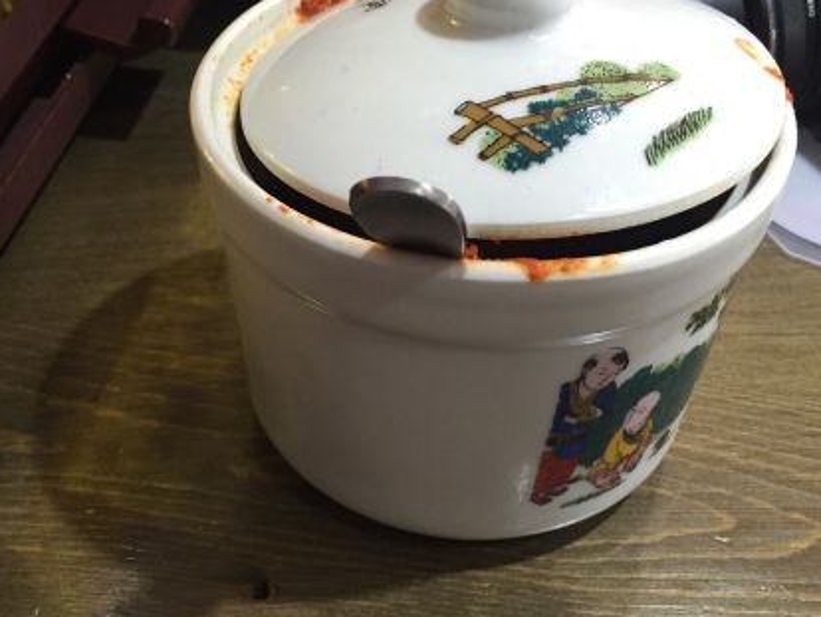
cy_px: 295
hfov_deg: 38.8
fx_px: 1163
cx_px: 357
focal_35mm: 49
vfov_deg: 29.7
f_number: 2.2
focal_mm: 4.15
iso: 200
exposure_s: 1/33
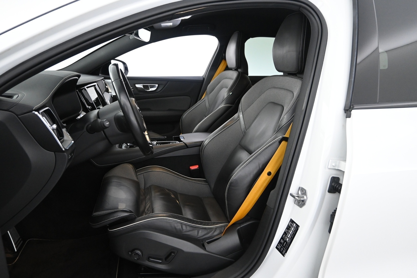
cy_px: 139
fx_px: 295
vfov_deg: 50.4
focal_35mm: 26
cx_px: 208
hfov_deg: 70.4
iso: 2500
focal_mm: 17
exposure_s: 1/40
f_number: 3.5
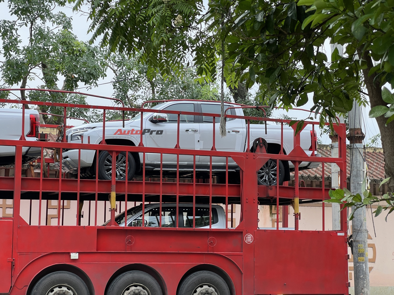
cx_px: 197
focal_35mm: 77
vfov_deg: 19.1
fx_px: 876
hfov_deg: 25.3
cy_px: 148
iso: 32
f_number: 2.8
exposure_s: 1/99
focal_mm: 9
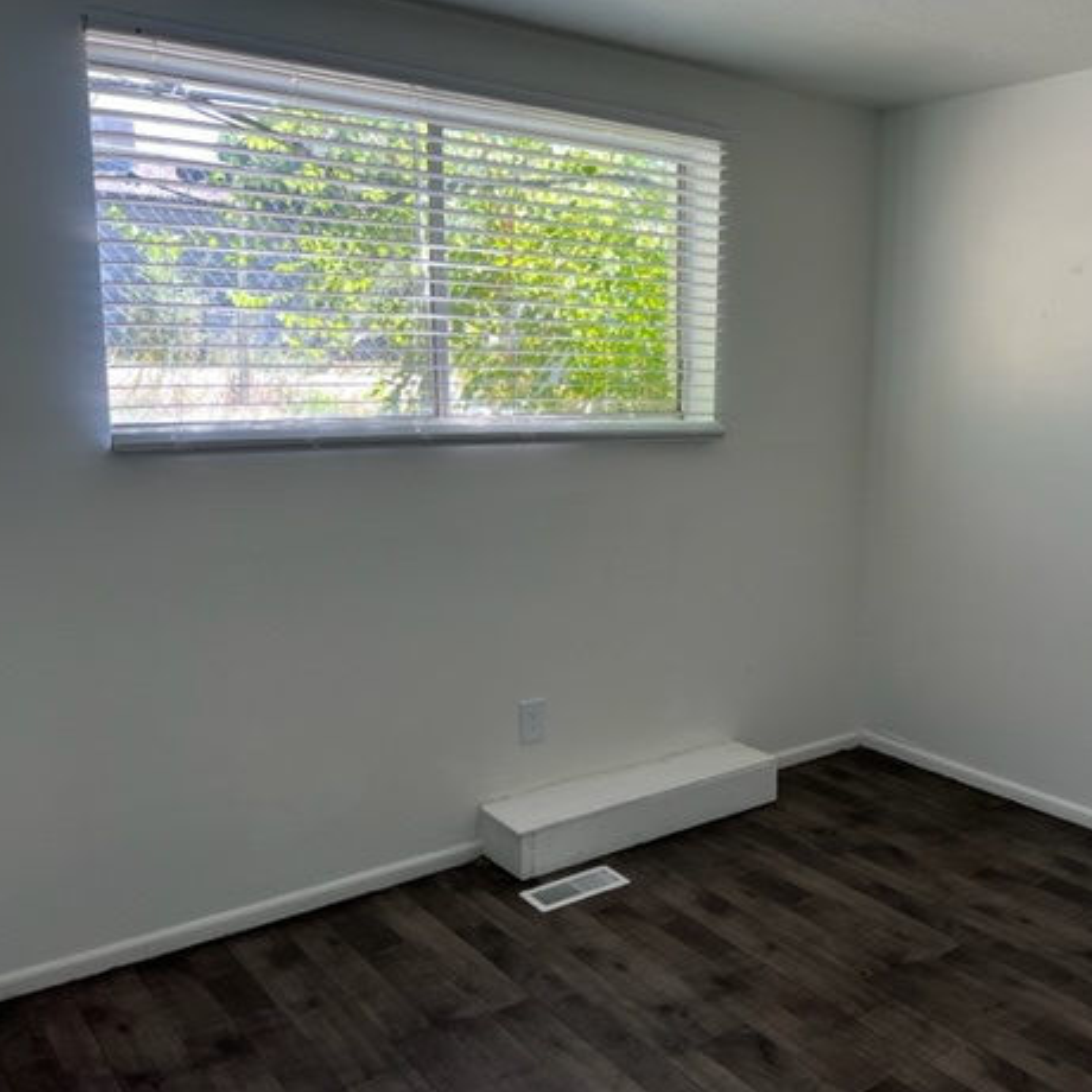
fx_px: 1142
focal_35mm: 32
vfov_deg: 51.1
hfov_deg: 50.1
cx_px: 741
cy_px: 546
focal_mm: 5.7
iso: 40
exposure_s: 1/121
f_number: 1.5
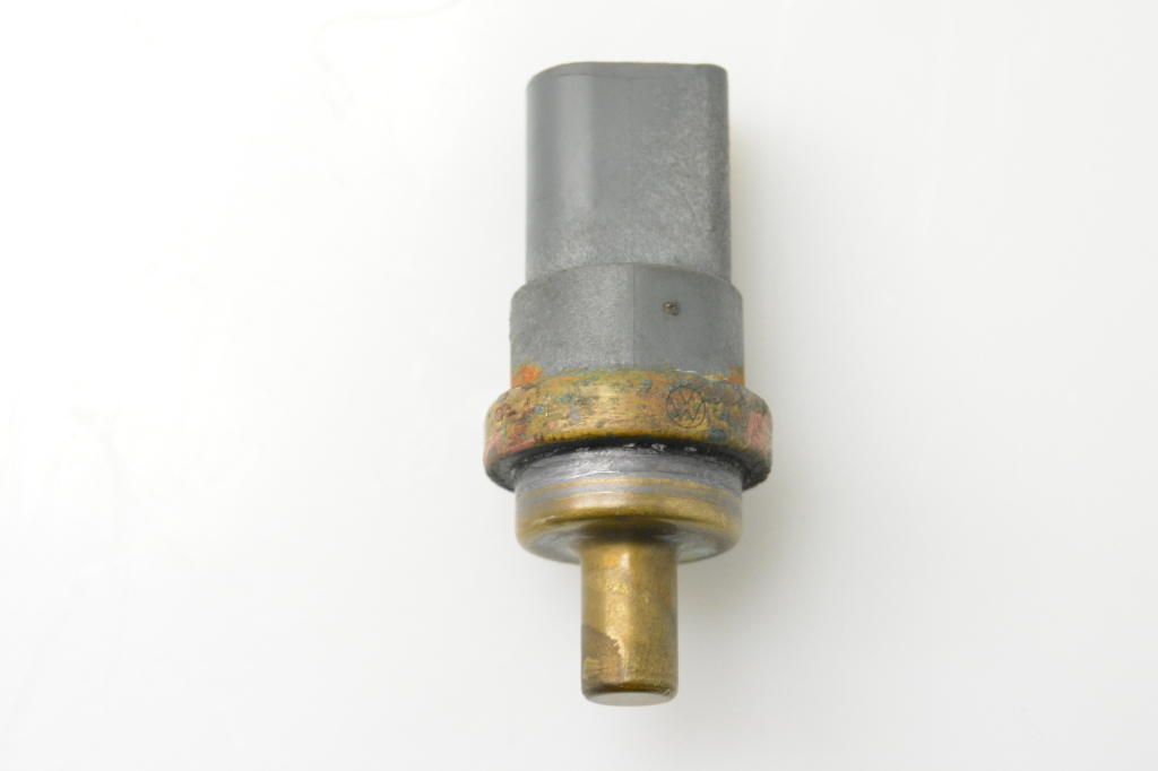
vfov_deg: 16.5
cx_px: 579
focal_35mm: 82
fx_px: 2653
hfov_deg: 24.6
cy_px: 386
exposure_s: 1/400
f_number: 10
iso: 6400
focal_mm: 55
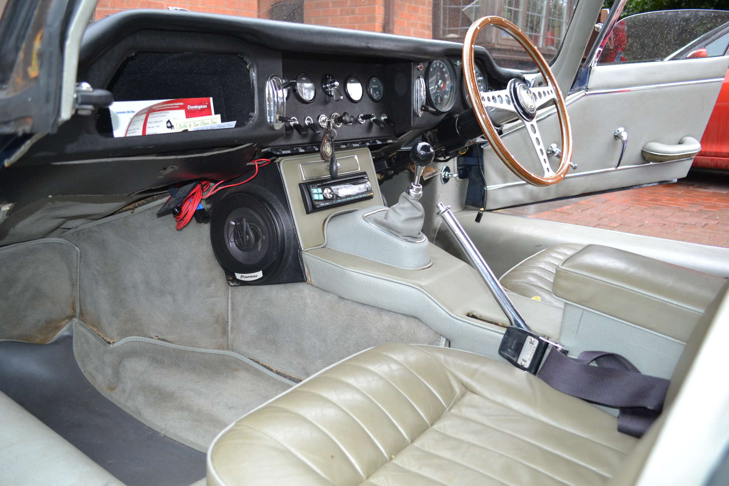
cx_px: 364
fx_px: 607
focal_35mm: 30
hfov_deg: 61.9
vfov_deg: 43.6
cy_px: 243
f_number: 3.8
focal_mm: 20
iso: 720
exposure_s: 1/60
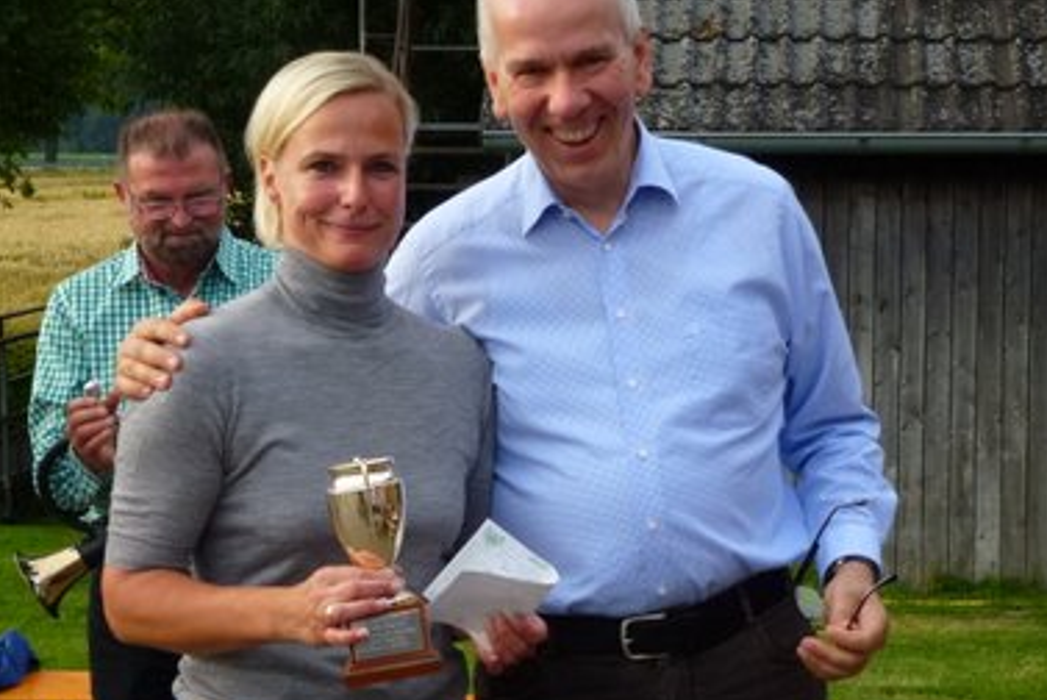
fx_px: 2503
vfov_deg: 15.9
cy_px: 394
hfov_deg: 23.6
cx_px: 572
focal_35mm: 86
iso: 320
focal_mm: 11.7
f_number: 4.6
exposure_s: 1/320
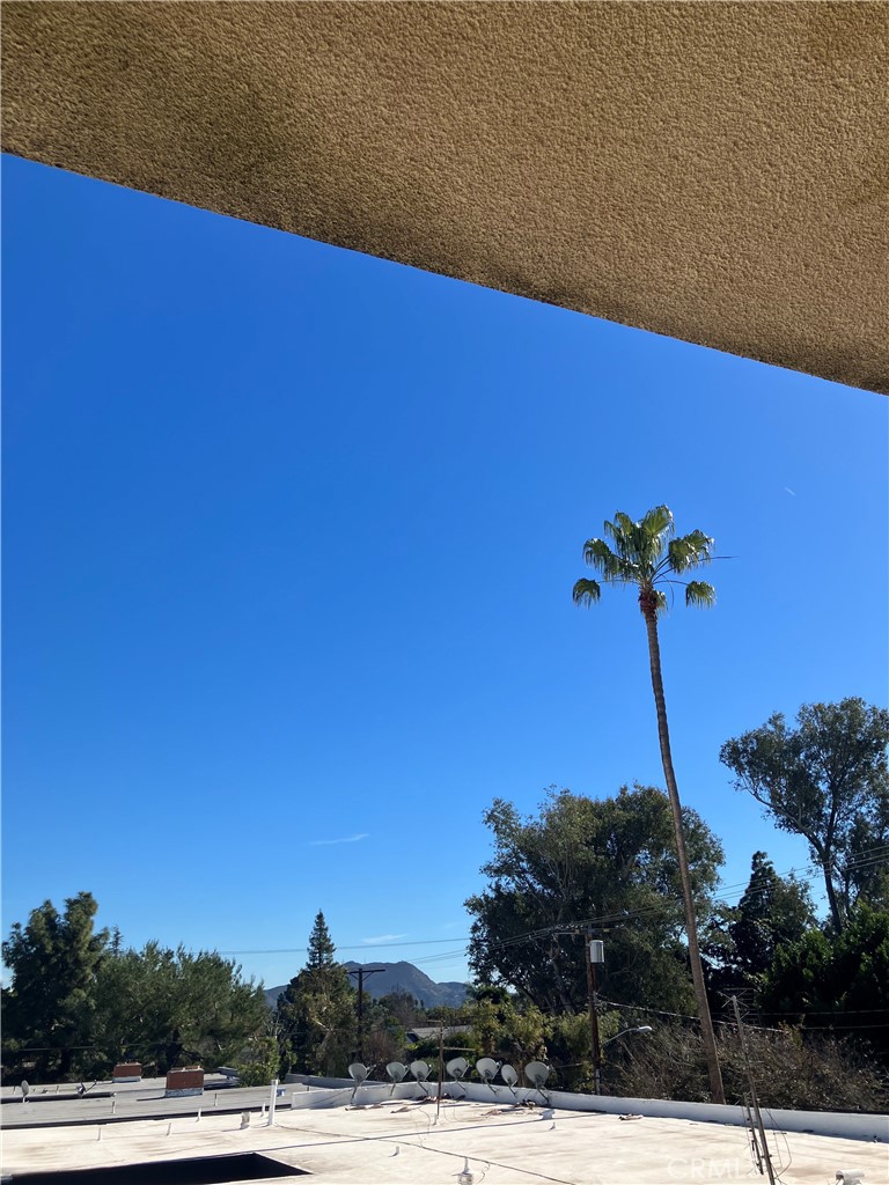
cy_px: 592
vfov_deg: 63.4
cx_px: 444
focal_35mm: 28
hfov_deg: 49.7
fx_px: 959
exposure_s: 1/2315
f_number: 1.8
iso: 32
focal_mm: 3.99
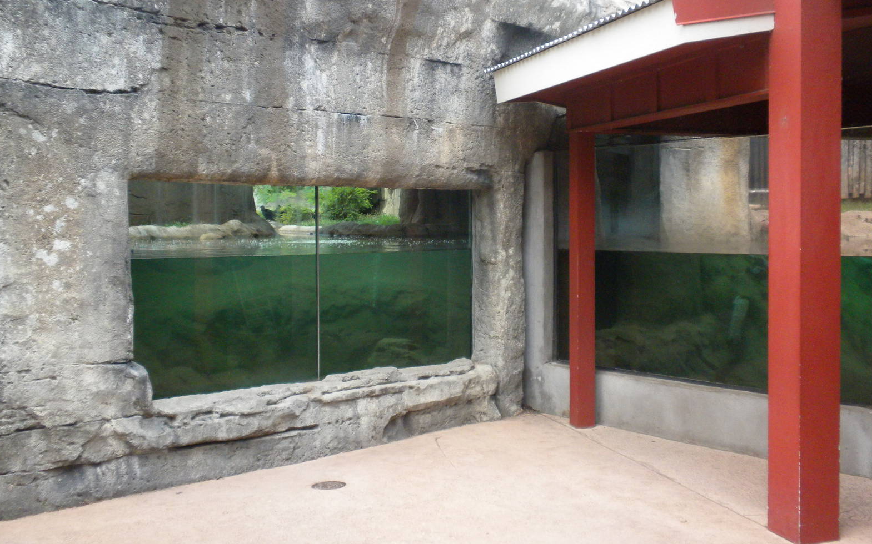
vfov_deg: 31.9
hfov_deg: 49.3
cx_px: 440
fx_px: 950
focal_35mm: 40
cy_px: 230
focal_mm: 6.6
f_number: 3.5
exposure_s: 1/554
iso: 250
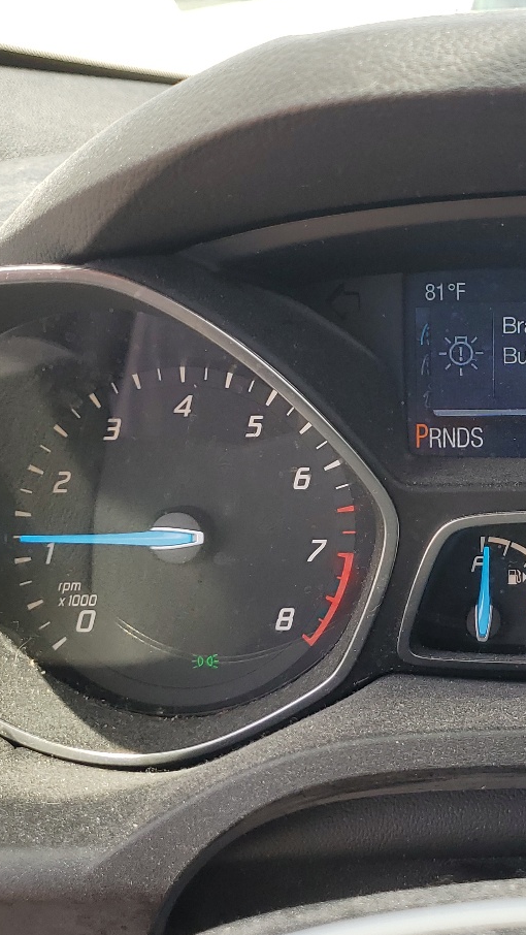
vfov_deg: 41.3
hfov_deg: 22.7
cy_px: 414
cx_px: 568
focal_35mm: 50
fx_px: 1239
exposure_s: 1/417
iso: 50
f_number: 1.5
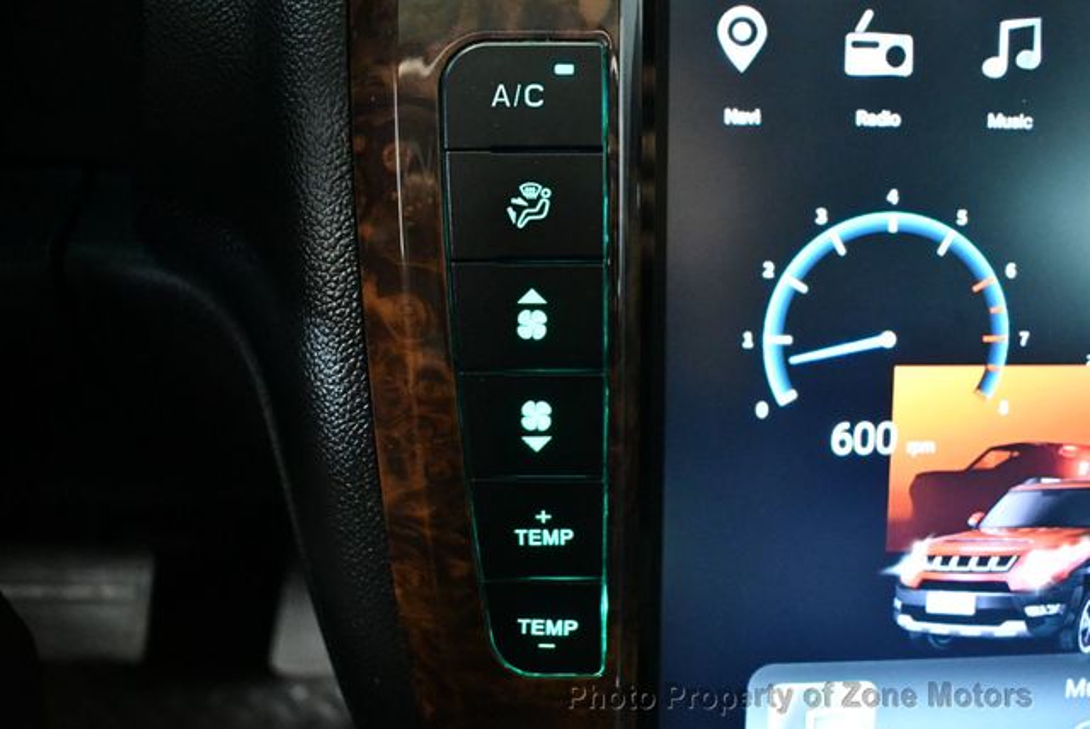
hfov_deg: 53.1
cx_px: 545
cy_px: 364
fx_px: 1091
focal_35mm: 36
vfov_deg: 36.9
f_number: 3.5
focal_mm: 18
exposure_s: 1/60
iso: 8000
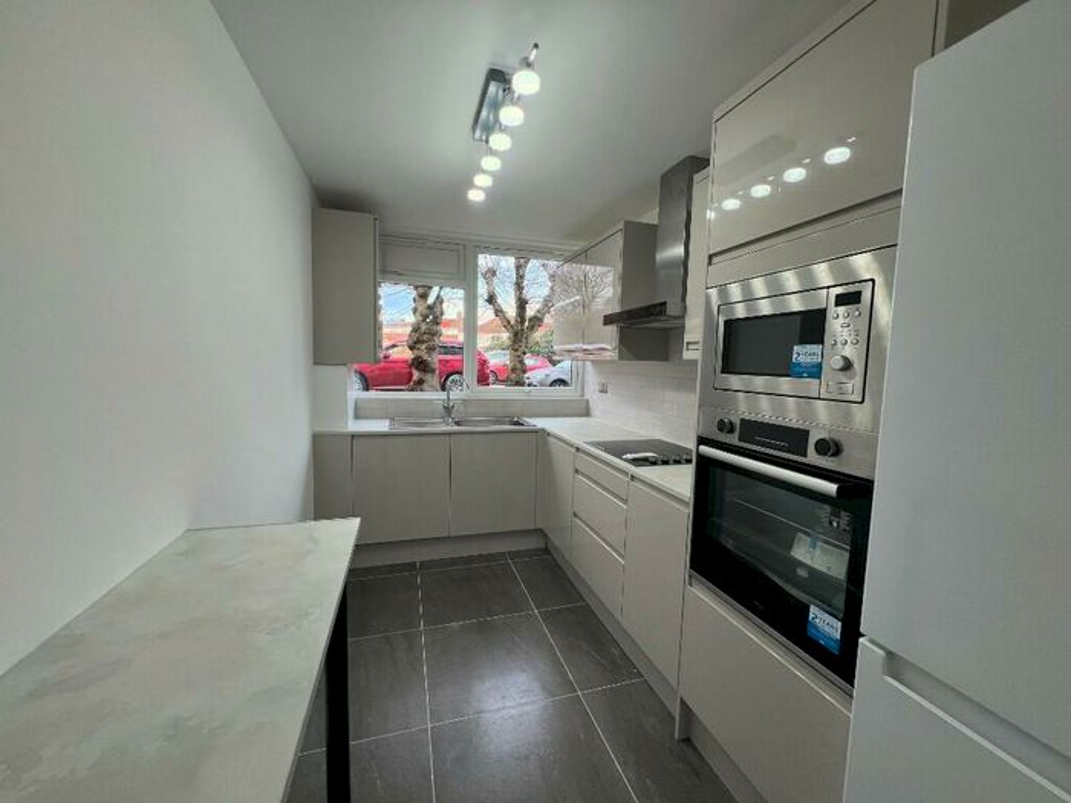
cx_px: 536
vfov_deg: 89.9
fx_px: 402
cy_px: 402
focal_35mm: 13
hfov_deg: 106.2
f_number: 1.8
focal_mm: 1.57
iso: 80
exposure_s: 1/99
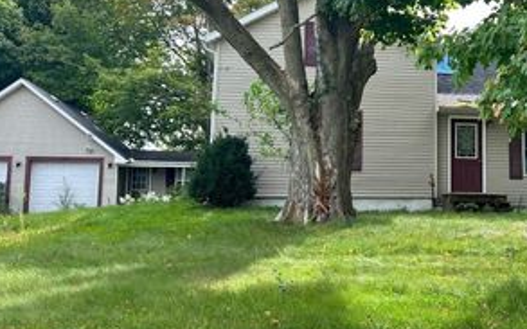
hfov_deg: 40.4
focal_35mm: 47
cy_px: 139
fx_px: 675
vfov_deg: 27.4
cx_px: 441
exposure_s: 1/743
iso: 50
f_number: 1.5
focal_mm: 5.7
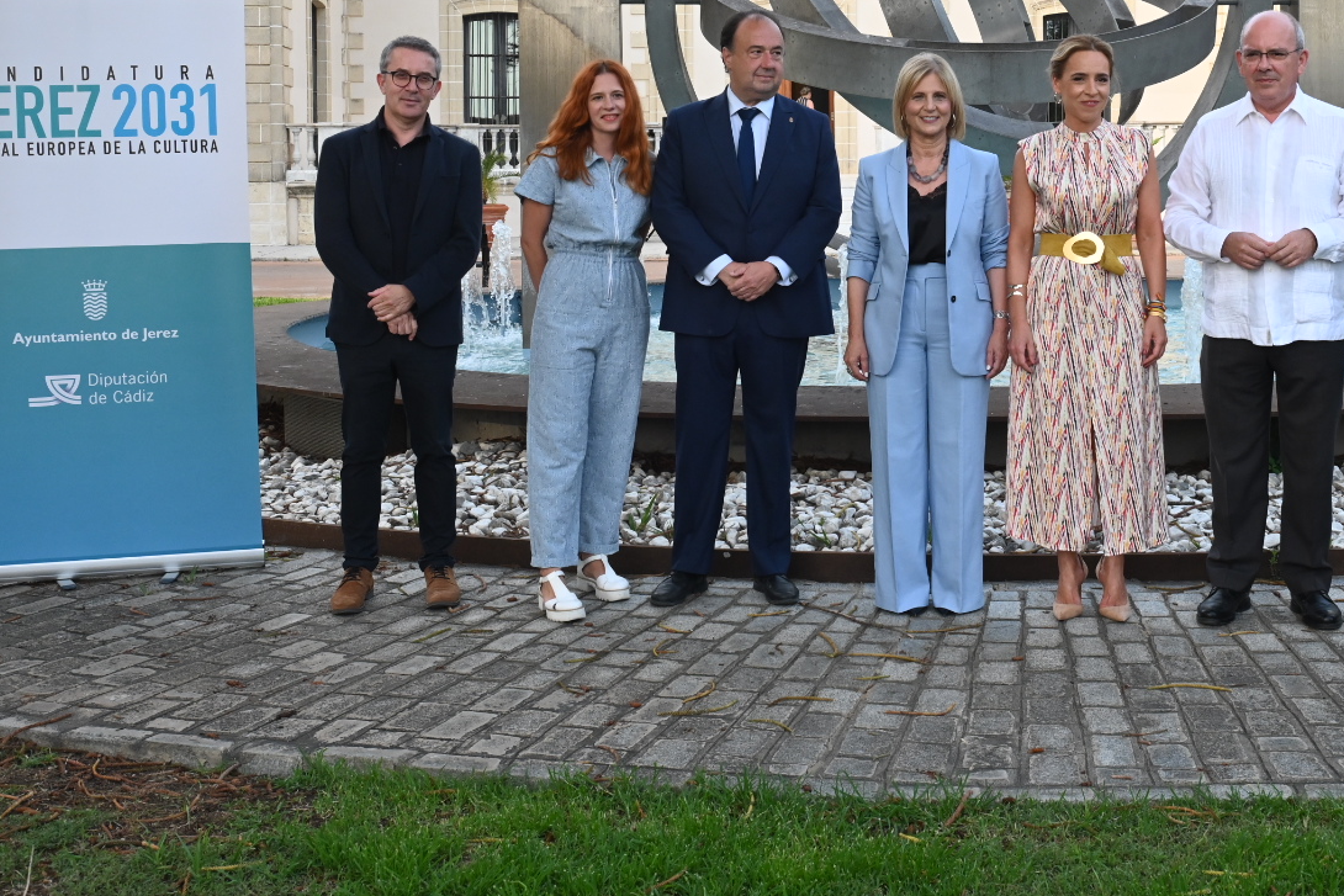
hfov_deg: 38.0
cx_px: 838
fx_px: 1941
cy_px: 239
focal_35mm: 52
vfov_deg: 25.7
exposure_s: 1/320
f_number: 10
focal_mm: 35
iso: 2000
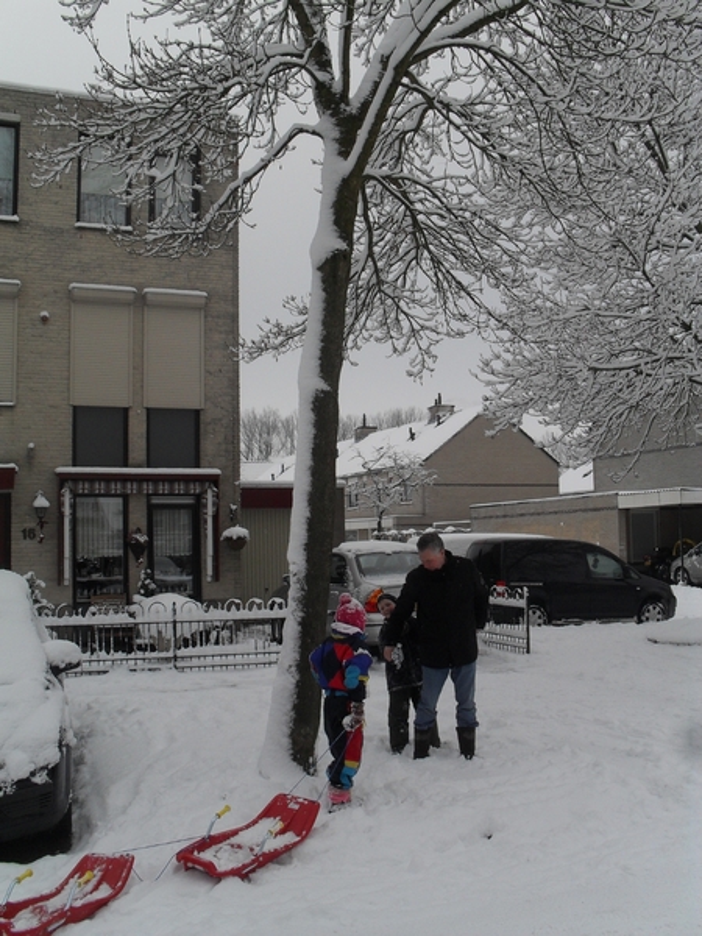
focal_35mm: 35
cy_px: 468
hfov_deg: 40.7
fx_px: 946
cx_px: 351
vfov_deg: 52.6
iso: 100
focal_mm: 6.3
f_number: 8.4
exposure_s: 1/125
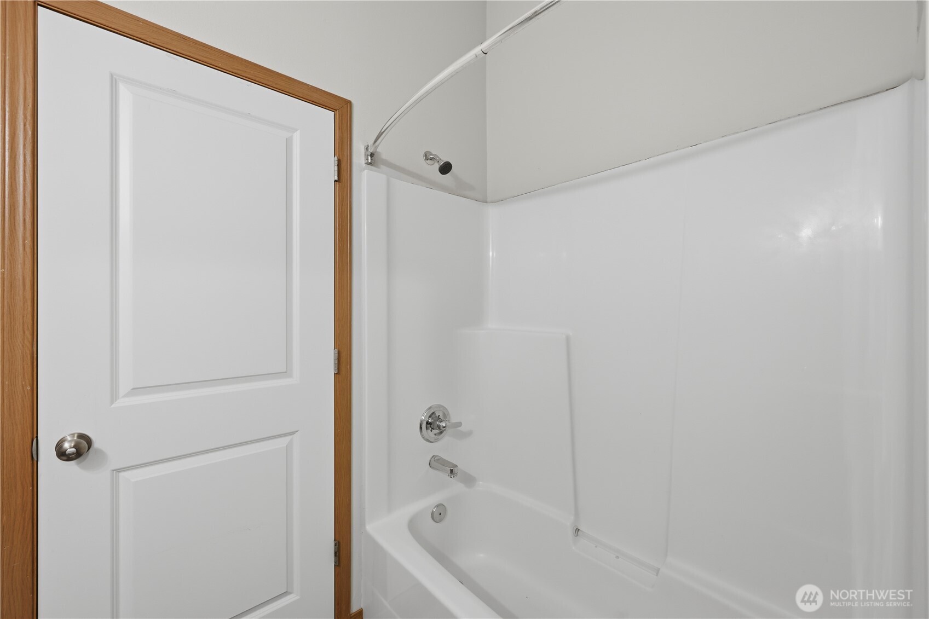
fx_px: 361
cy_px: 310
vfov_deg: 81.2
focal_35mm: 14
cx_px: 464
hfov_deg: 104.3
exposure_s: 1/160
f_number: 8
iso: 200
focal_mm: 14
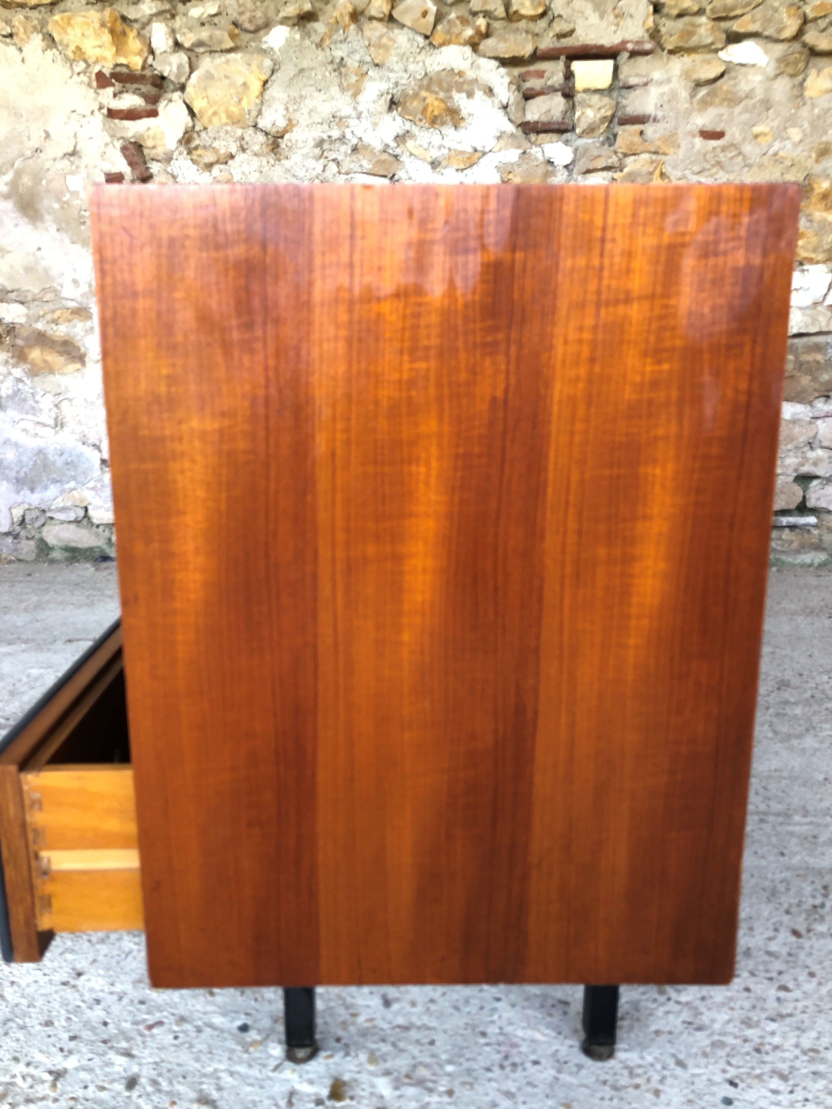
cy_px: 554
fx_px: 897
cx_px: 416
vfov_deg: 63.4
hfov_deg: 49.7
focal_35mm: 28
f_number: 1.8
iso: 32
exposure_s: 1/30
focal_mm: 3.99
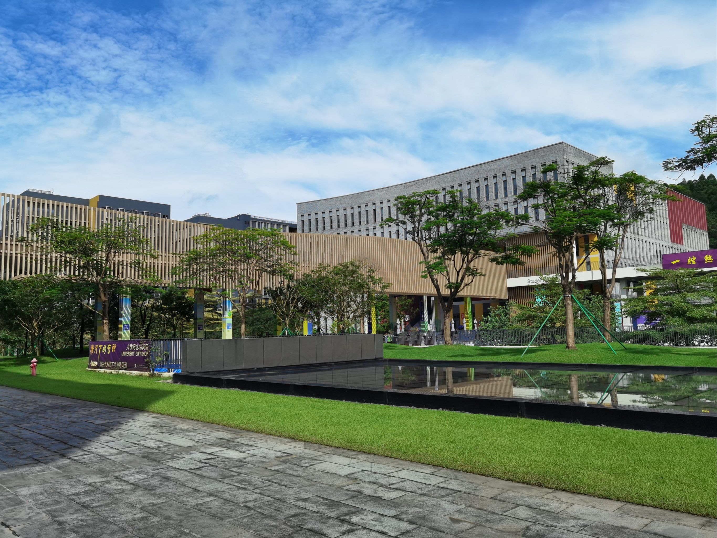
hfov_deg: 65.3
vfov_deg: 51.4
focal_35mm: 27
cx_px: 358
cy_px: 269
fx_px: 559
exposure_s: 1/10000
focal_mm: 6.71
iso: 50
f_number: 1.9
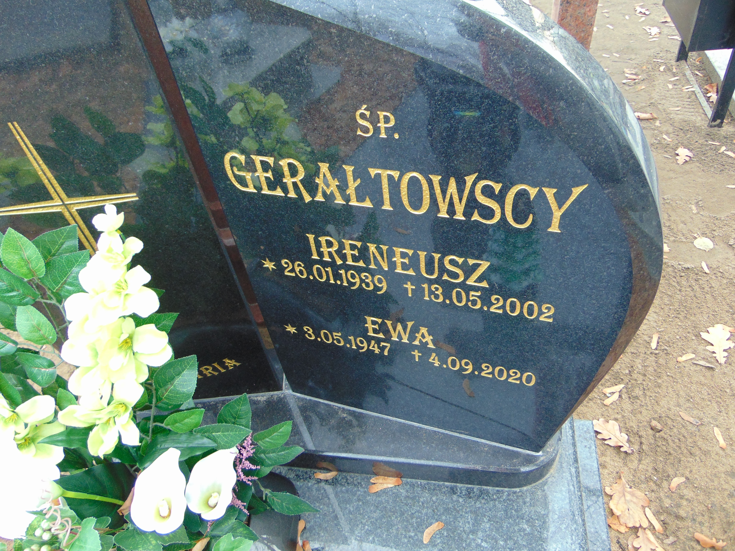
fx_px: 531
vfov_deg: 54.9
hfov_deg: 69.4
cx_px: 368
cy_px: 276
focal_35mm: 25
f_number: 3
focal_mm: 4.5
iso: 100
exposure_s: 1/30
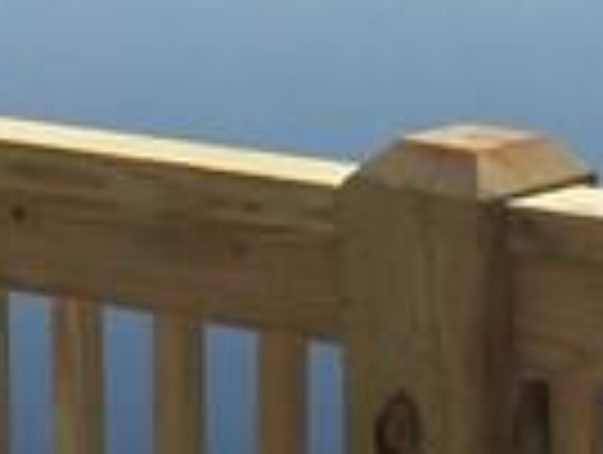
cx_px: 477
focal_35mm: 221
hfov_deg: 8.9
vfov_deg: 6.7
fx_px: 3857
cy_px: -99
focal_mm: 4.15
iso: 32
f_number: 2.2
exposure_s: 1/4405
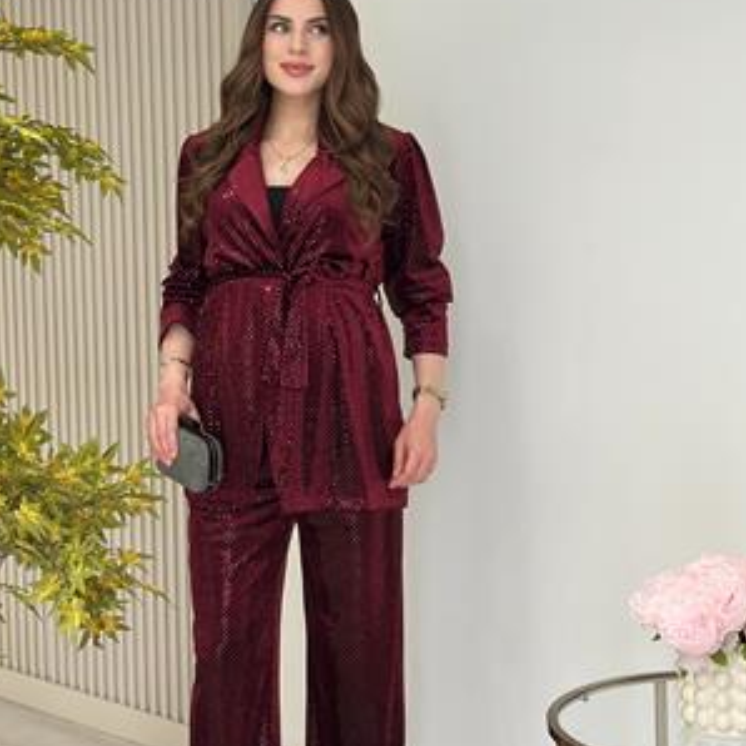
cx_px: 320
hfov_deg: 22.7
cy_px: 349
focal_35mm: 76
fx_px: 1853
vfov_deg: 22.8
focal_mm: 6.86
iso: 80
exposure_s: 1/236
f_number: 1.78
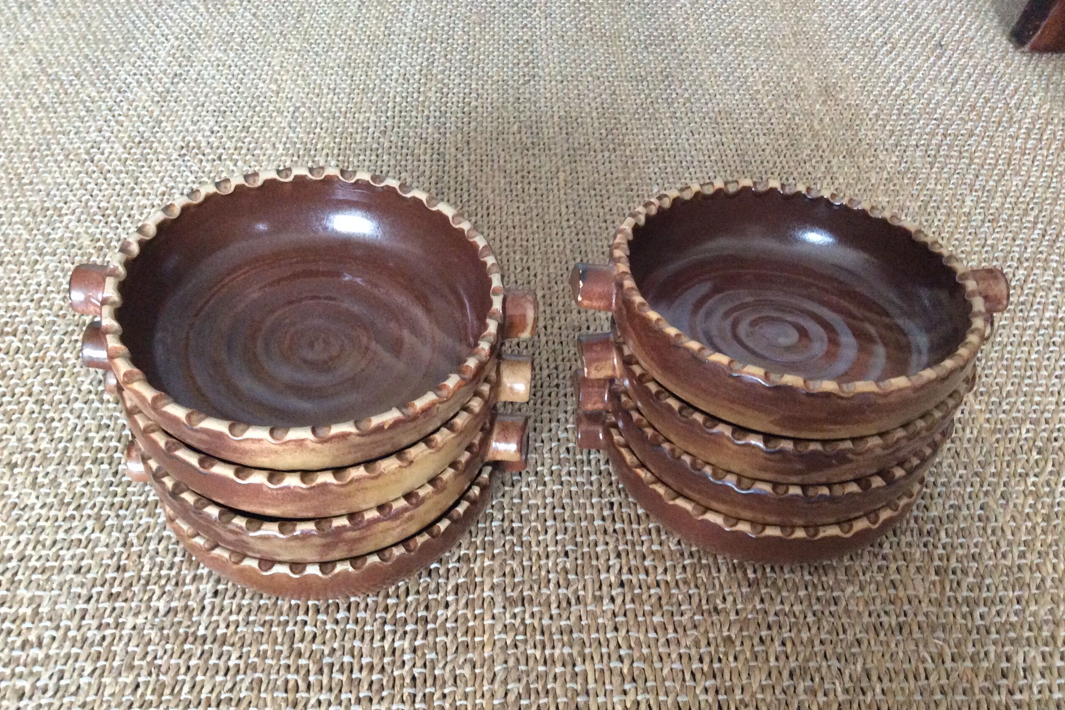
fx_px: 1006
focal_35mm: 34
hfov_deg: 55.8
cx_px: 540
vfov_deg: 38.8
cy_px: 403
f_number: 2.4
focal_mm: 3.3
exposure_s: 1/20
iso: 250
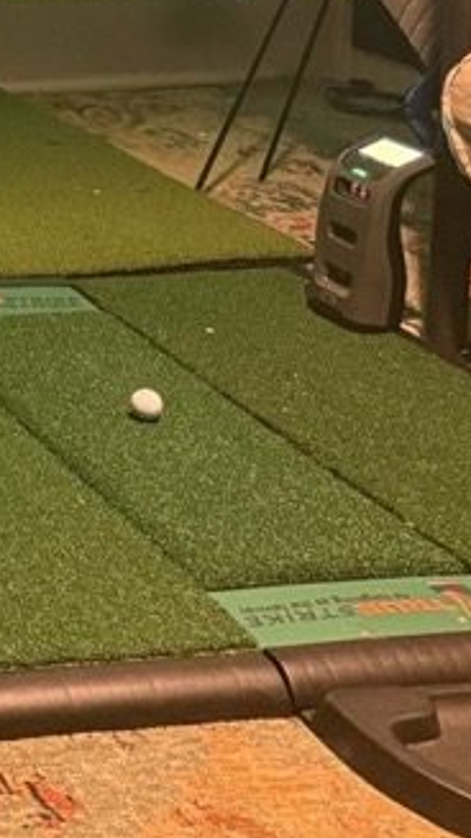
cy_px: -100
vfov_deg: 24.6
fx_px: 1776
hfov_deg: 12.6
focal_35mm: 80
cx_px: -573
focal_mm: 6.76
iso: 800
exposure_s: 1/60
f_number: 1.78
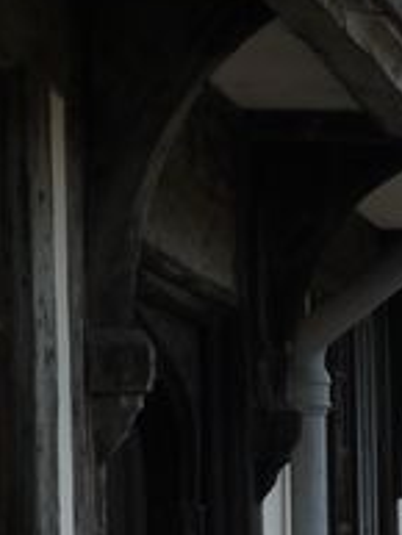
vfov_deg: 8.5
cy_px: 274
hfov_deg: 6.3
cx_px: 724
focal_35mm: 233
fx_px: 3604
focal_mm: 22
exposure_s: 1/125
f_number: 7.1
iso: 100
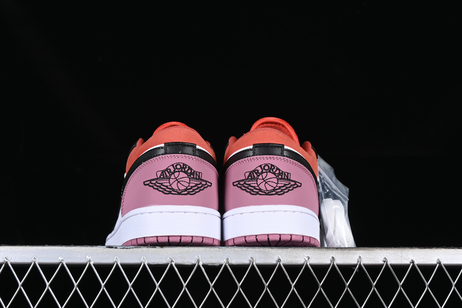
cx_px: 231
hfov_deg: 27.0
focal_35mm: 75
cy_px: 154
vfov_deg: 18.2
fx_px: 962
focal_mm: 50
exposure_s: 1/80
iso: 160
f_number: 7.1
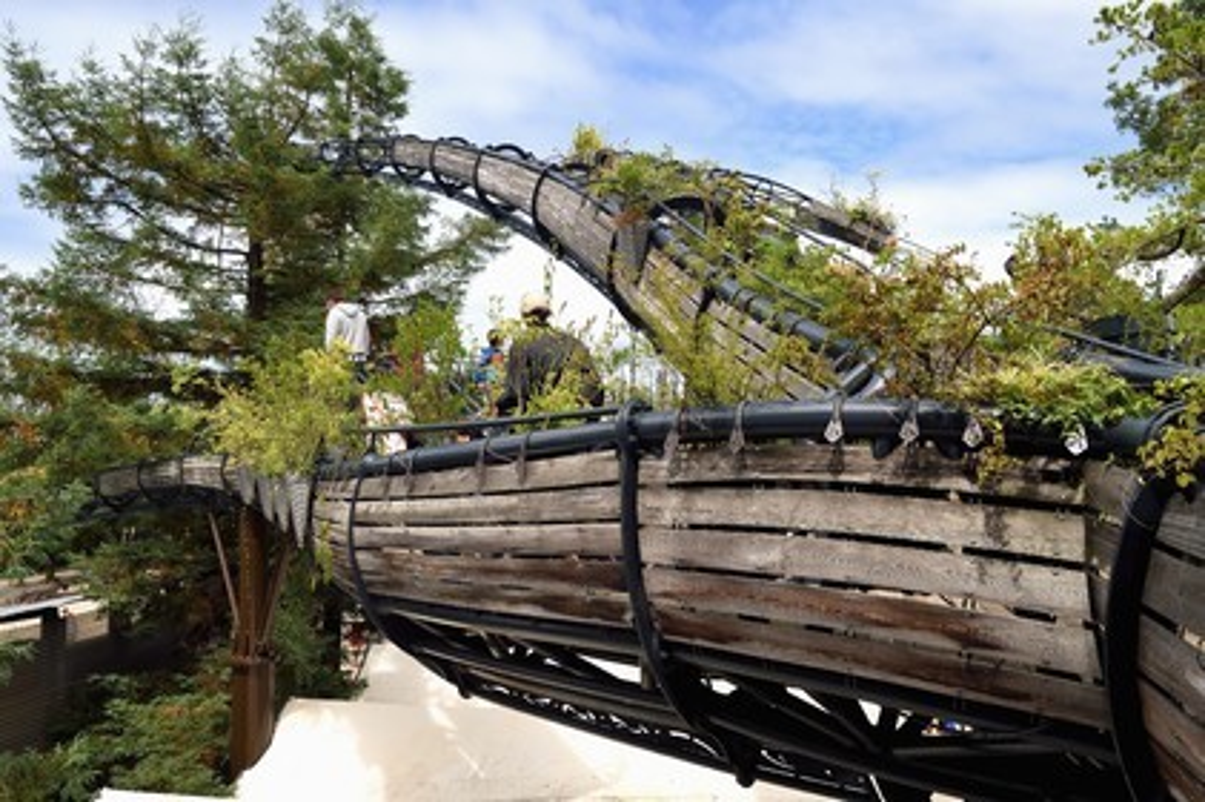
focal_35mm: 31
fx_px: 1037
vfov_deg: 42.3
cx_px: 602
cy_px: 401
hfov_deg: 60.3
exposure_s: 1/250
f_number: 10
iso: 200
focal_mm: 31
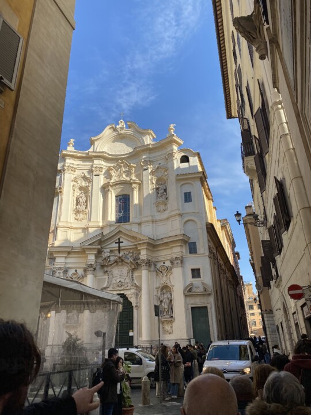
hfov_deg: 53.1
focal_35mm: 26
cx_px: 156
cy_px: 208
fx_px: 311
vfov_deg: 67.3
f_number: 1.8
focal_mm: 4.25
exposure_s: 1/1218
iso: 32
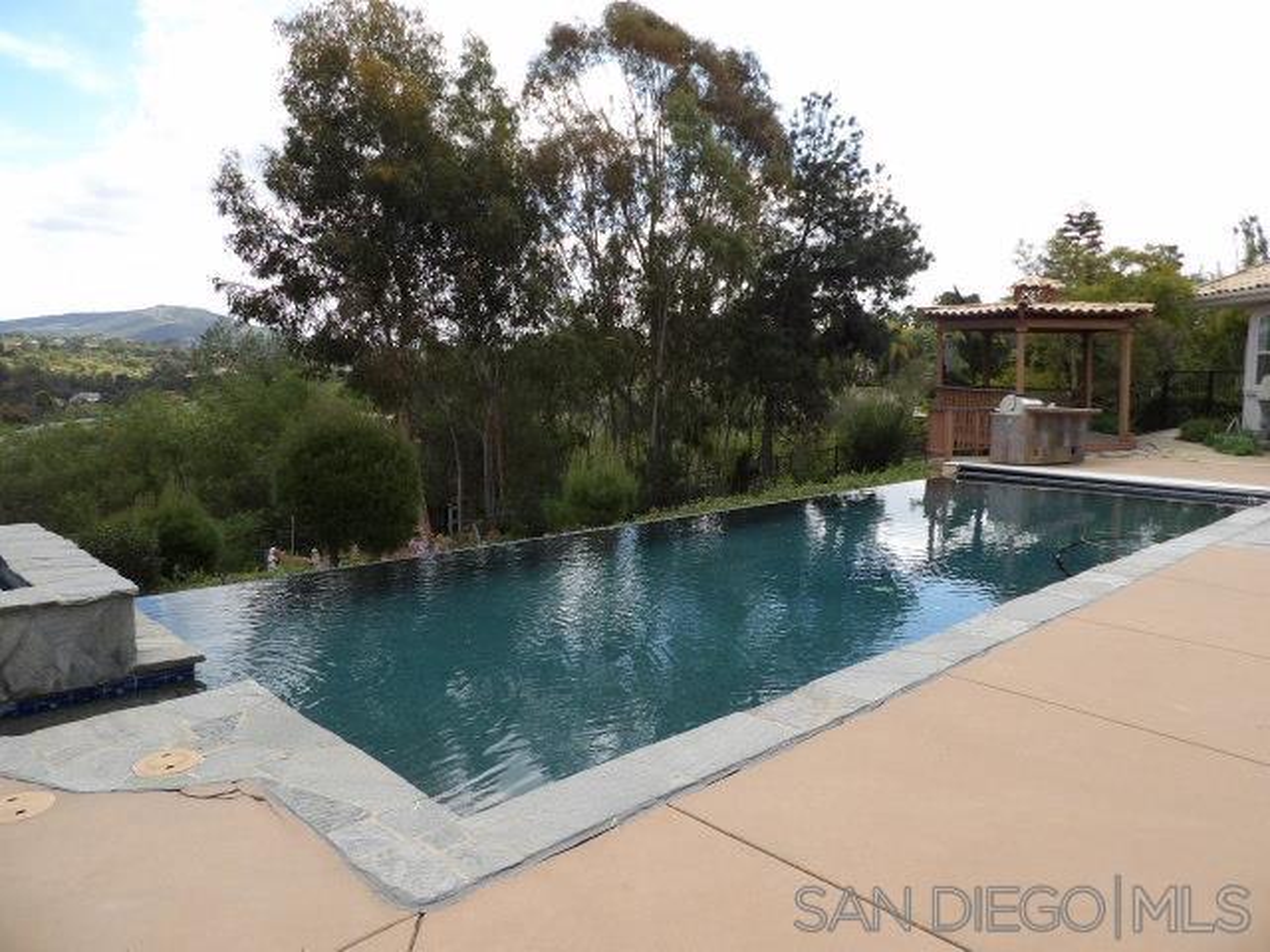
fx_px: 881
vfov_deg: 56.8
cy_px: 476
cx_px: 635
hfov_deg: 71.6
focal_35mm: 24
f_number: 2.8
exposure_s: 1/894
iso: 100
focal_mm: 4.3
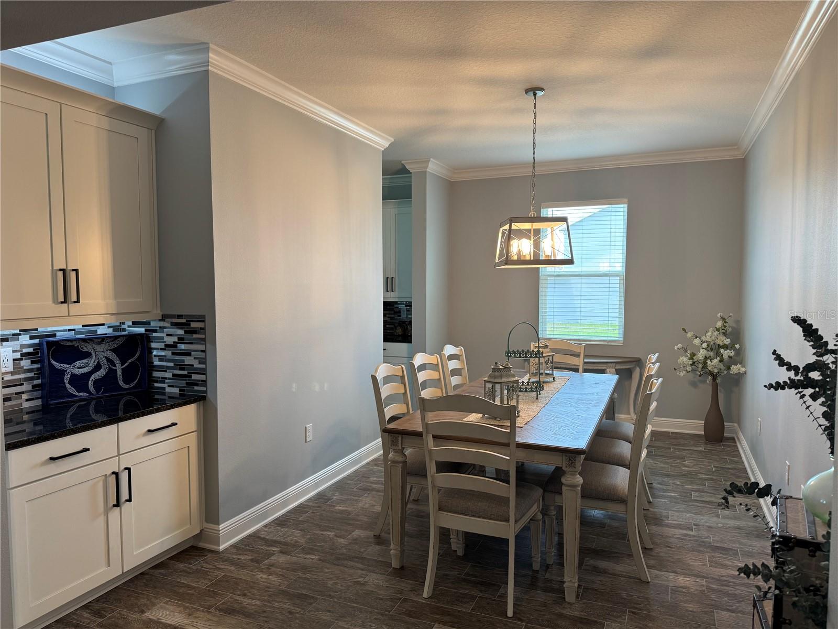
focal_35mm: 24
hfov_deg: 71.6
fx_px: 581
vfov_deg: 56.8
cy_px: 314
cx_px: 419
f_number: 1.78
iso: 100
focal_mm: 6.76
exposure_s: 1/120
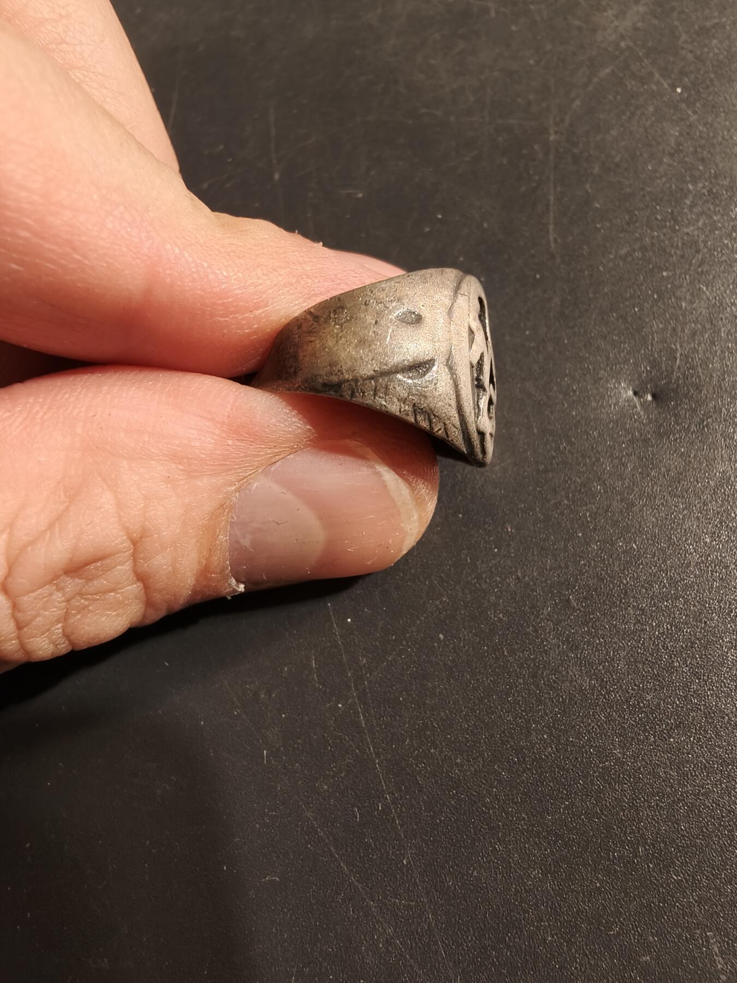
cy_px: 492
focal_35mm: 23
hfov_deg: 58.9
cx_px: 368
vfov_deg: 73.9
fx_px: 653
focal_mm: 2.32
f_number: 2
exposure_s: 1/50
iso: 200
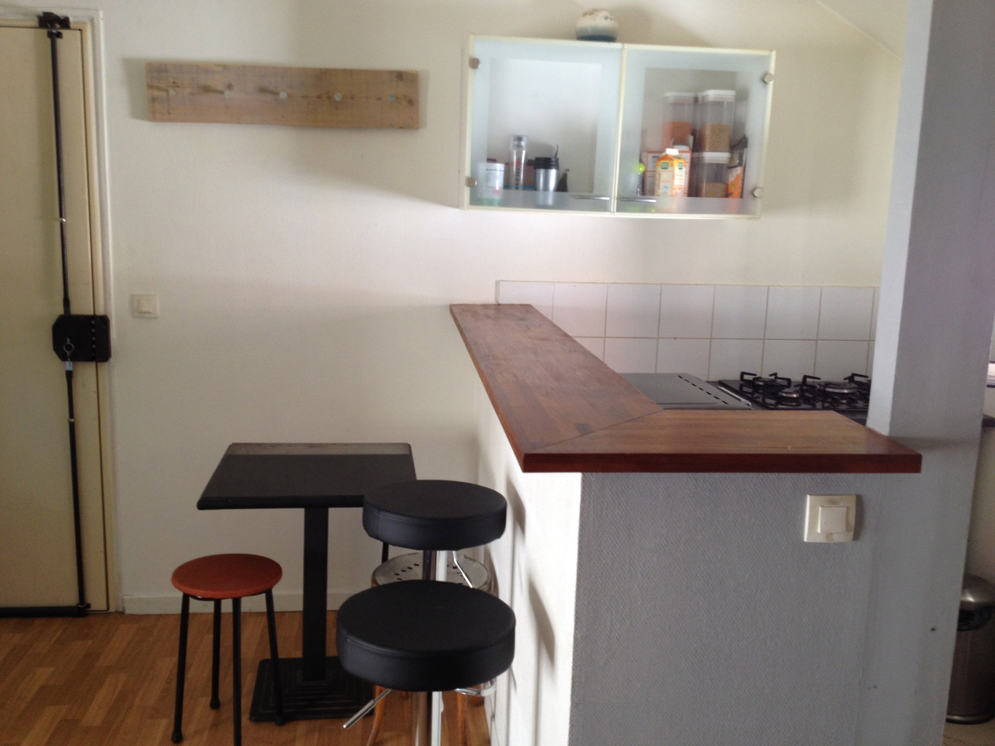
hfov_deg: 52.6
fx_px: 1006
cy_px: 373
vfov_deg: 40.7
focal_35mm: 35
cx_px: 498
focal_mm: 4.28
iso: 50
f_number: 2.4
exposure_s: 1/30
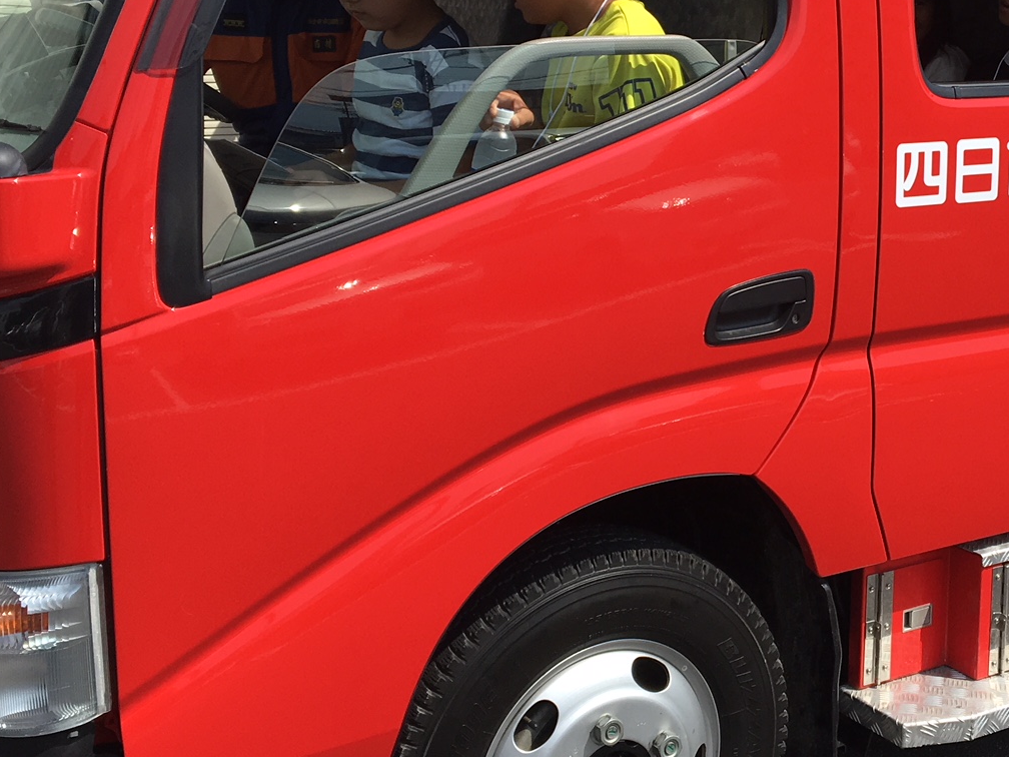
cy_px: 249
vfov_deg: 25.1
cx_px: 739
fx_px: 1691
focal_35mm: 58
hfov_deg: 32.7
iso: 25
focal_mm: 4.15
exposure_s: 1/1637
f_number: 2.2
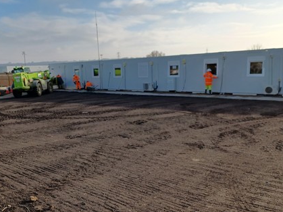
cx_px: 97
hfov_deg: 53.0
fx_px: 278
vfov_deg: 41.8
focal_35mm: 34
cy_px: 106
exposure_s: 1/431
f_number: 1.8
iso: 32
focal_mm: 4.6
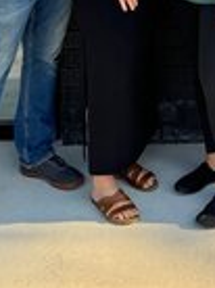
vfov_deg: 18.1
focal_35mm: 93
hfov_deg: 15.1
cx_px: 280
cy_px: -183
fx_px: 773
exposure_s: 1/522
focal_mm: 6.76
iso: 80
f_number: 1.78
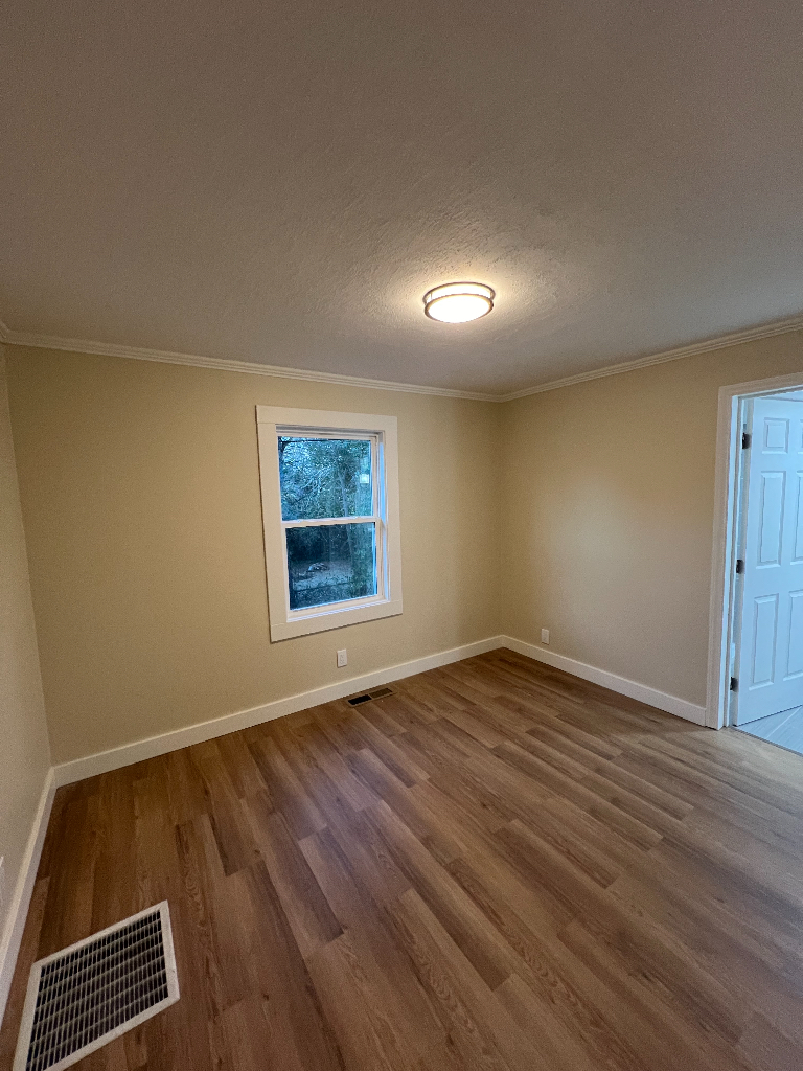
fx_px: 402
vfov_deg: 106.2
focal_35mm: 13
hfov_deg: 89.9
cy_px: 536
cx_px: 402
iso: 250
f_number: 1.8
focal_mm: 1.57
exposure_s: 1/60
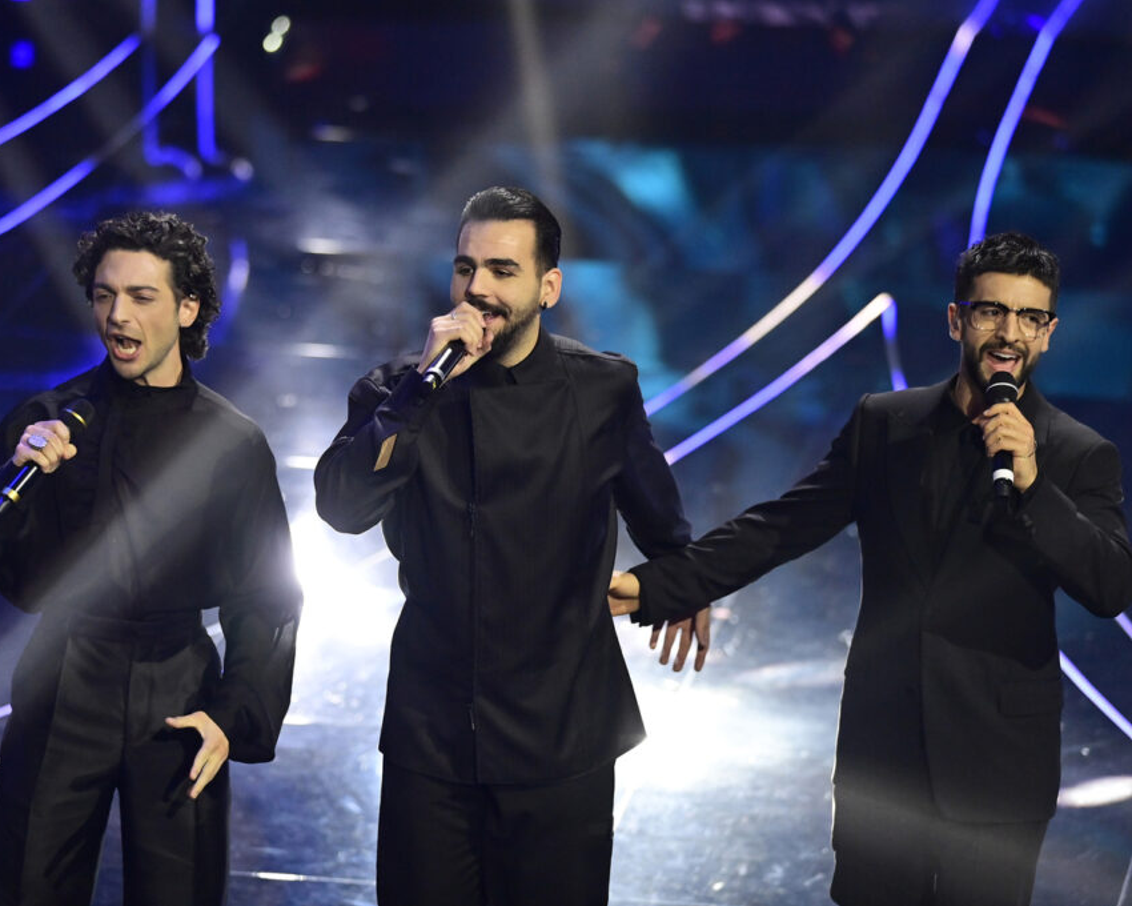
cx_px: 546
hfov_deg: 7.4
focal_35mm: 260
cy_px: 453
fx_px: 8711
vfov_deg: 6.0
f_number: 3.2
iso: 4000
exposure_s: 1/640
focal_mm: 230
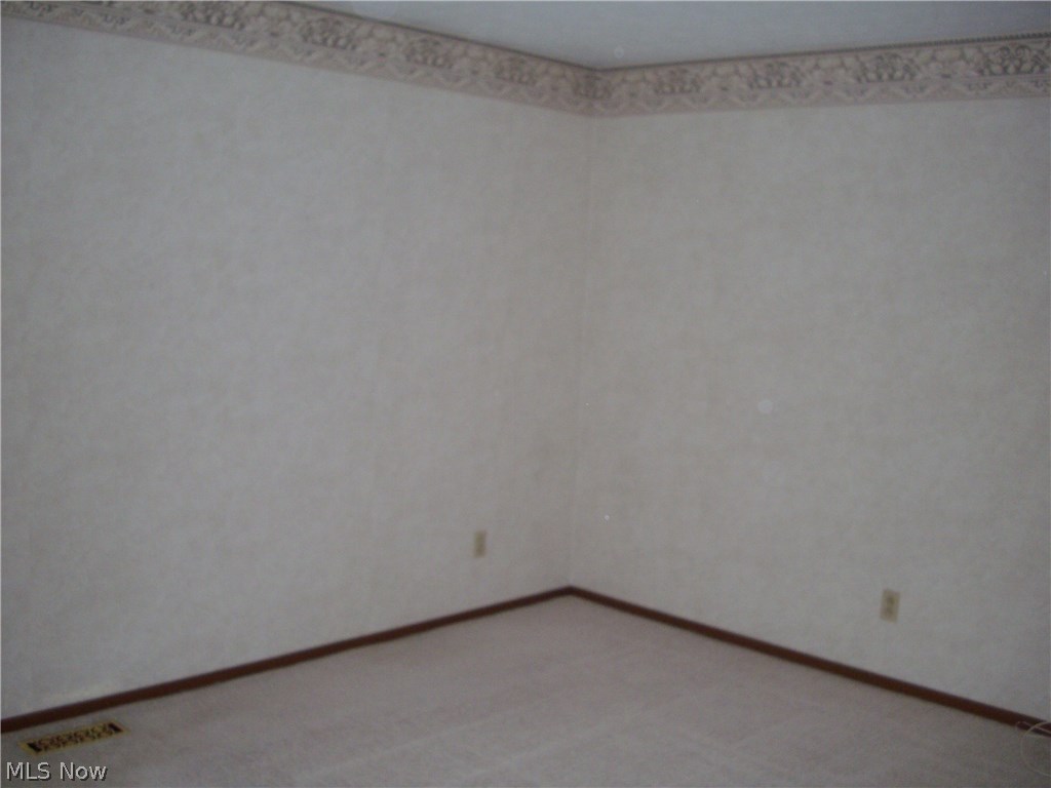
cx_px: 526
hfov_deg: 50.1
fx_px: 1123
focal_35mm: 37
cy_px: 394
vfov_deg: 38.7
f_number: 2.8
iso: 177
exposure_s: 1/50
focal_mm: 6.2
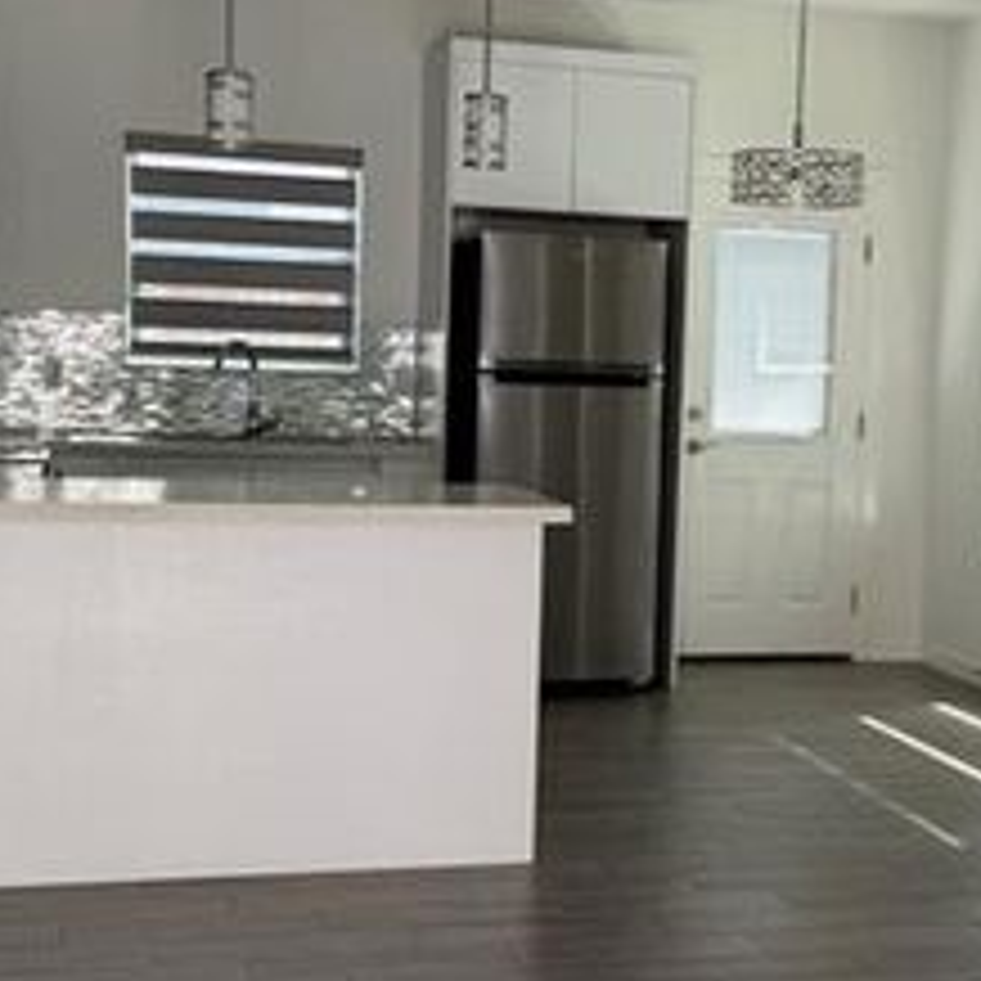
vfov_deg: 26.5
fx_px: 2084
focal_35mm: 65
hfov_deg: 26.1
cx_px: 752
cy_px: 484
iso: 80
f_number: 1.78
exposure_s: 1/139
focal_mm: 6.76
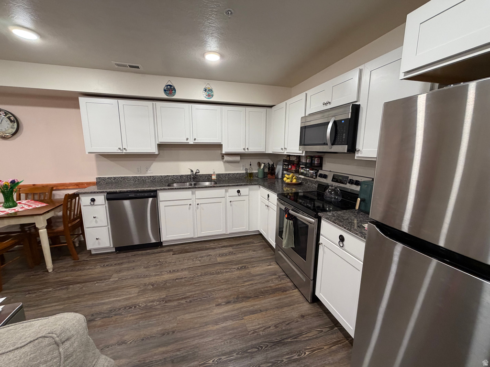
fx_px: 198
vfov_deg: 85.7
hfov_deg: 102.1
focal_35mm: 14
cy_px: 184
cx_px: 245
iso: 320
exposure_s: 1/60
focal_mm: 2.22
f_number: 2.2
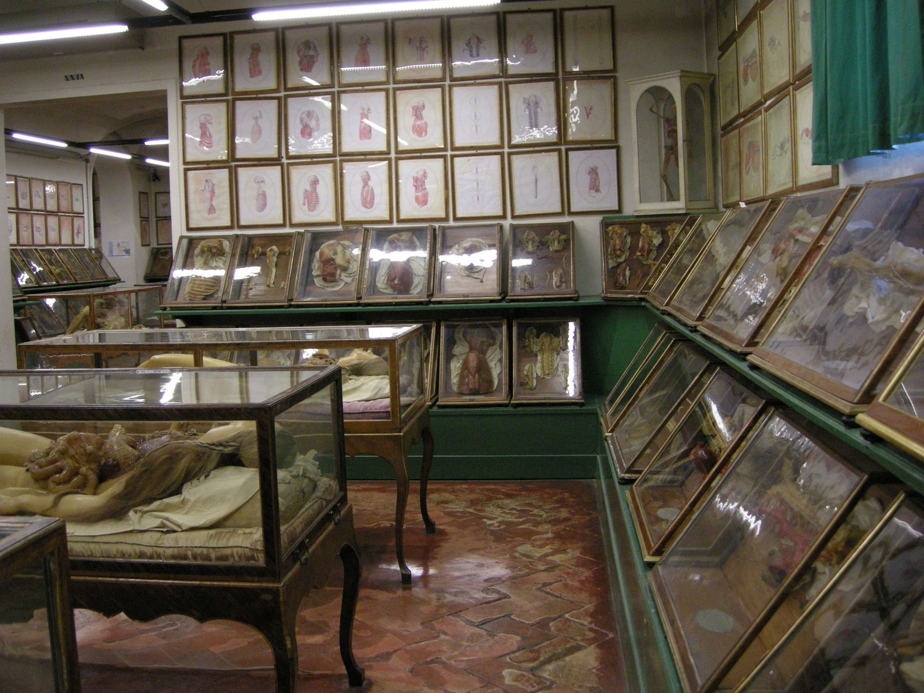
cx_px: 462
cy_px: 346
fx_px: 961
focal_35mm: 36
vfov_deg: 39.7
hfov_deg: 51.4
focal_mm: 7.5
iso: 400
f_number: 2.7
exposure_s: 1/35.5
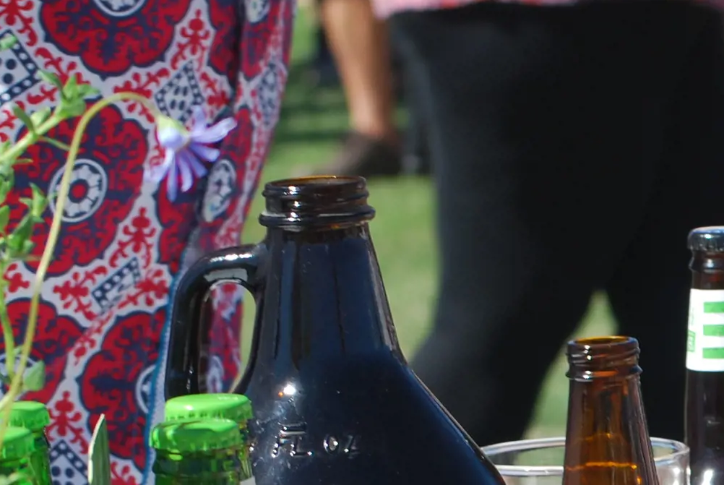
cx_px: 1126
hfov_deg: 7.4
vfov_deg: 5.0
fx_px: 5511
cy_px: 491
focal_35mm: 274
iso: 100
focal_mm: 55
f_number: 7.1
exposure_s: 1/200
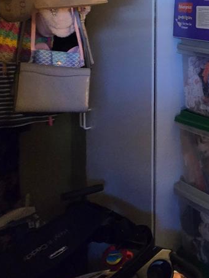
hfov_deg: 24.8
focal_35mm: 43
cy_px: 36
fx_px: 346
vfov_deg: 41.0
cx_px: 322
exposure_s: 1/100
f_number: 2.2
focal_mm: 2.2
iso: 800
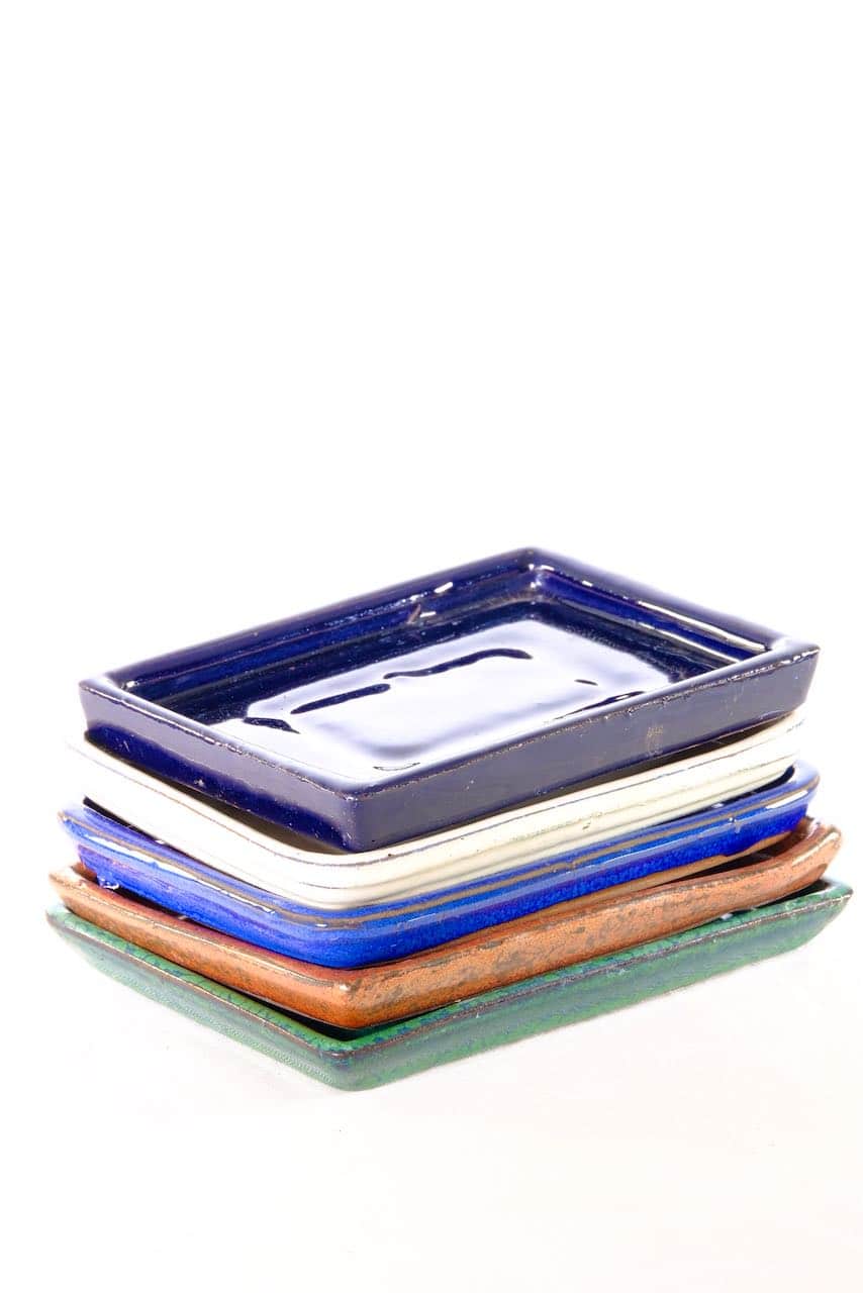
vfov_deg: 13.5
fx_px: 5462
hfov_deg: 9.0
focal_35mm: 152
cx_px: 432
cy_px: 646
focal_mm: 101.2
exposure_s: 1/10
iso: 500
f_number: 10
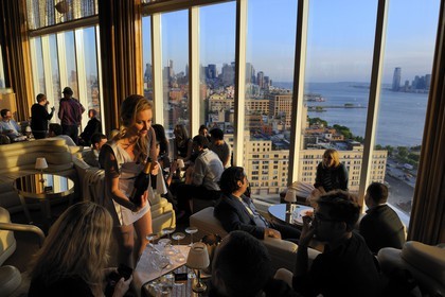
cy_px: 148
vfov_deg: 53.1
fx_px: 297
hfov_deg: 73.7
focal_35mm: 24
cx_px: 222
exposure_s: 1/60
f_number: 7.1
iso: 200
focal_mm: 24
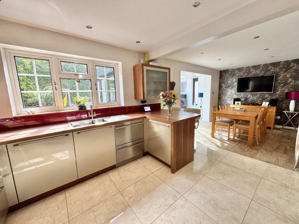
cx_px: 150
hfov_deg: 102.1
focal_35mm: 14
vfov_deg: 85.7
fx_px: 121
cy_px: 112
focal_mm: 2.22
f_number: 2.2
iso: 100
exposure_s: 1/99
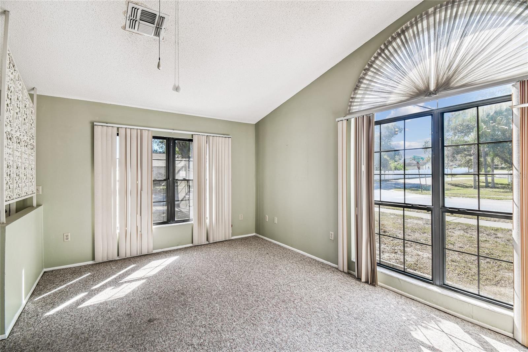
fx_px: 220
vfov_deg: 77.3
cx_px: 264
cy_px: 176
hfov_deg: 100.4
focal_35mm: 15
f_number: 7.1
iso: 100
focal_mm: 10
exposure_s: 1/6
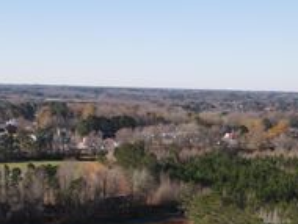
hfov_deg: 30.3
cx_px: 85
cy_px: 231
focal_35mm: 63
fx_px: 543
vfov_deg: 22.3
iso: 100
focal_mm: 4.5
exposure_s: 1/25
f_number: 2.8
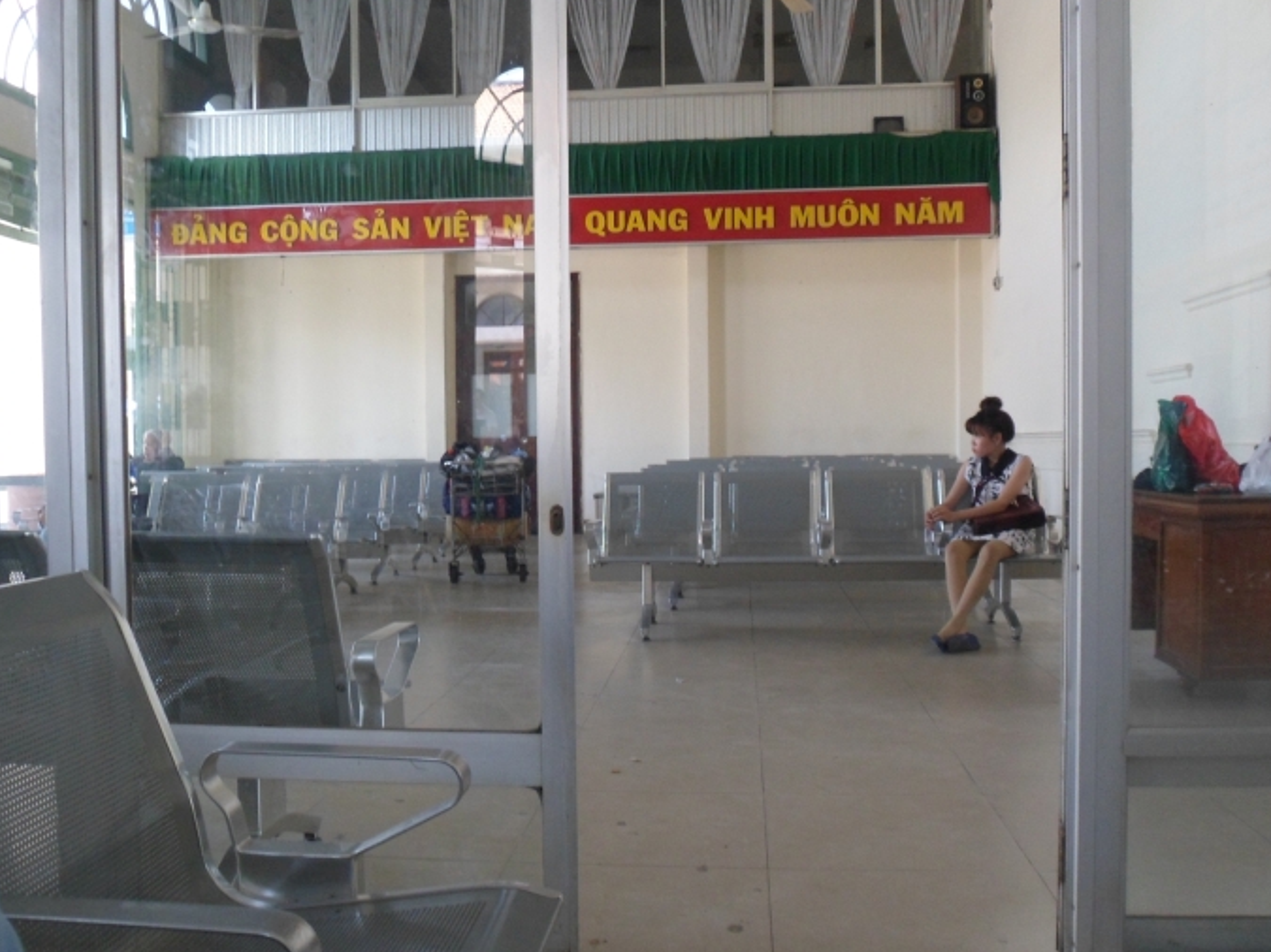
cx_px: 618
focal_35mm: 32
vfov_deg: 44.1
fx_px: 1175
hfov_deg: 56.8
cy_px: 495
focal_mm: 4.9
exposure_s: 1/30
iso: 160
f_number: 3.3
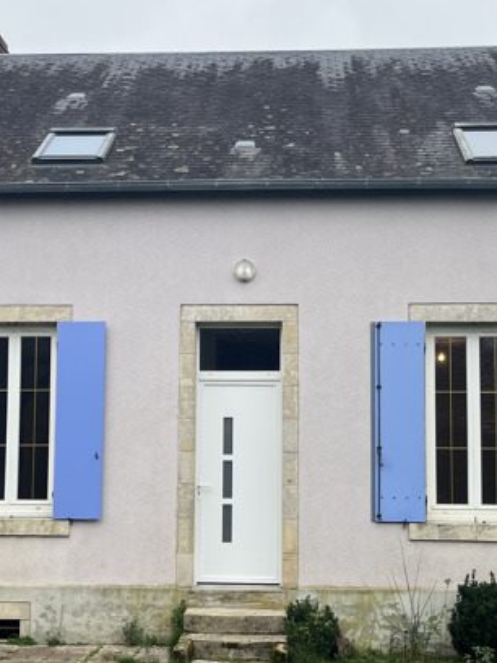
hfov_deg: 28.6
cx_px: 244
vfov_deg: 37.4
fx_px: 976
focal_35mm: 51
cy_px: 375
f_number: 1.6
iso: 50
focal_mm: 5.1
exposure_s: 1/653
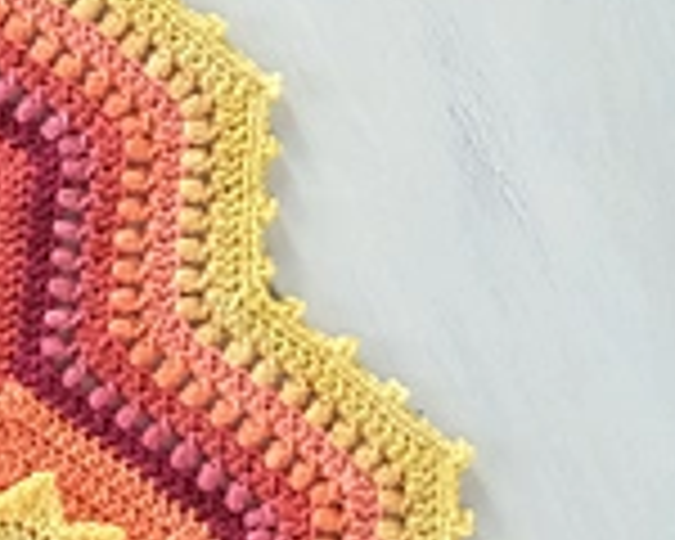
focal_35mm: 305
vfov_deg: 5.1
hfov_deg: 6.2
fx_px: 6093
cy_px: -151
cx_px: -729
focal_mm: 50.5
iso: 2500
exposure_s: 1/150
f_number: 4
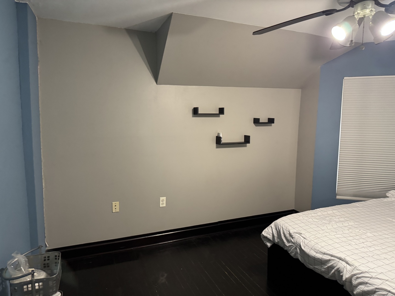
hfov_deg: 71.6
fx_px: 274
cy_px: 148
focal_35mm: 24
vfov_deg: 56.8
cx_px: 198
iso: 640
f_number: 1.78
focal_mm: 6.76
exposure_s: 1/60
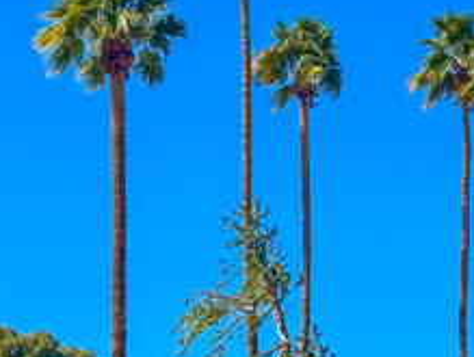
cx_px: 582
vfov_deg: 10.5
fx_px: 1920
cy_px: 402
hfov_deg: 13.6
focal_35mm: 140
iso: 64
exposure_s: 1/3600
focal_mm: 6.86
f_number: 1.8
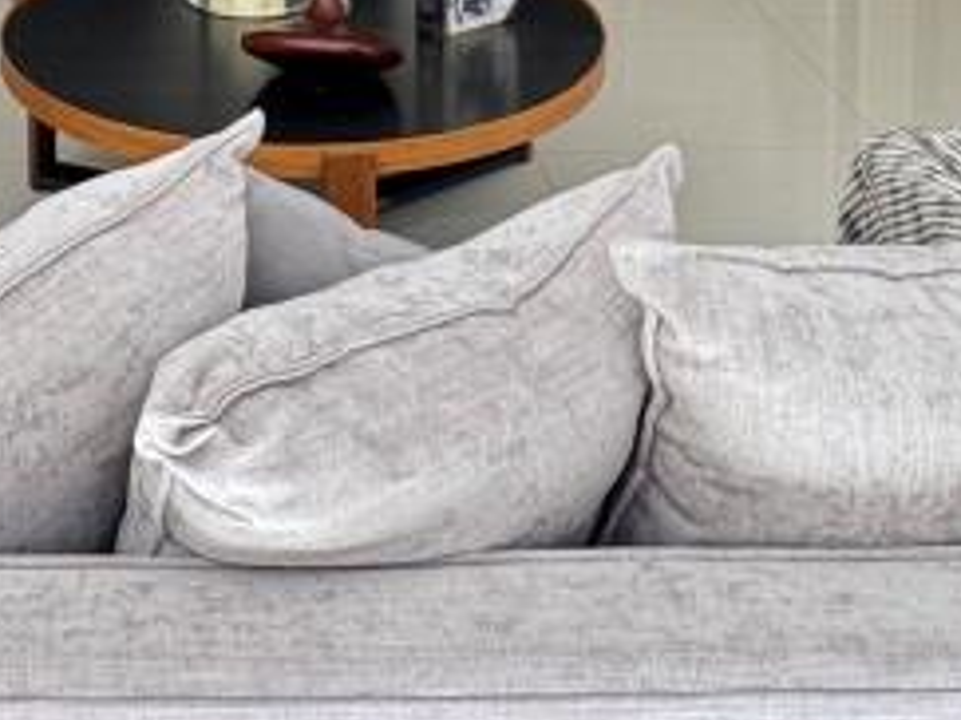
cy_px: -419
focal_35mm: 59
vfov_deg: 20.5
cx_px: 253
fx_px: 1637
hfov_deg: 32.2
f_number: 2.2
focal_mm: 2.22
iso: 160
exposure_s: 1/99
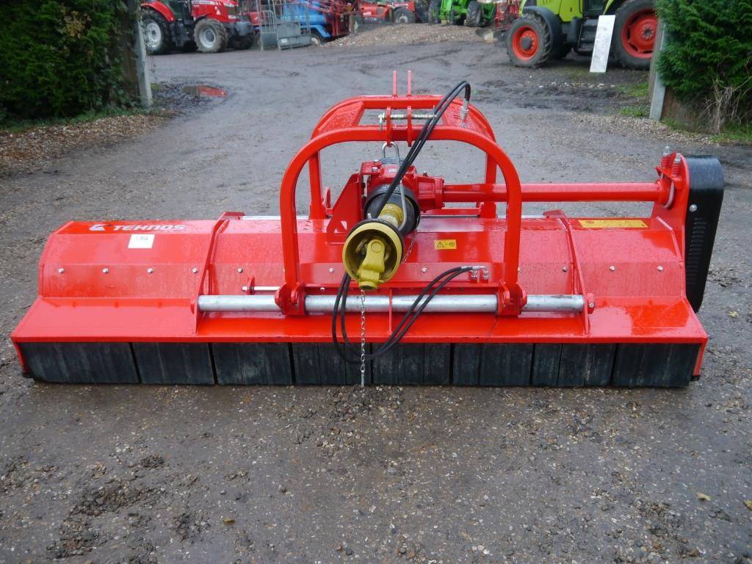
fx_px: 652
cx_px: 376
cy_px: 282
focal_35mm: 30
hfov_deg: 60.0
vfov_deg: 46.8
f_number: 3.6
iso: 640
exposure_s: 1/60
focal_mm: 15
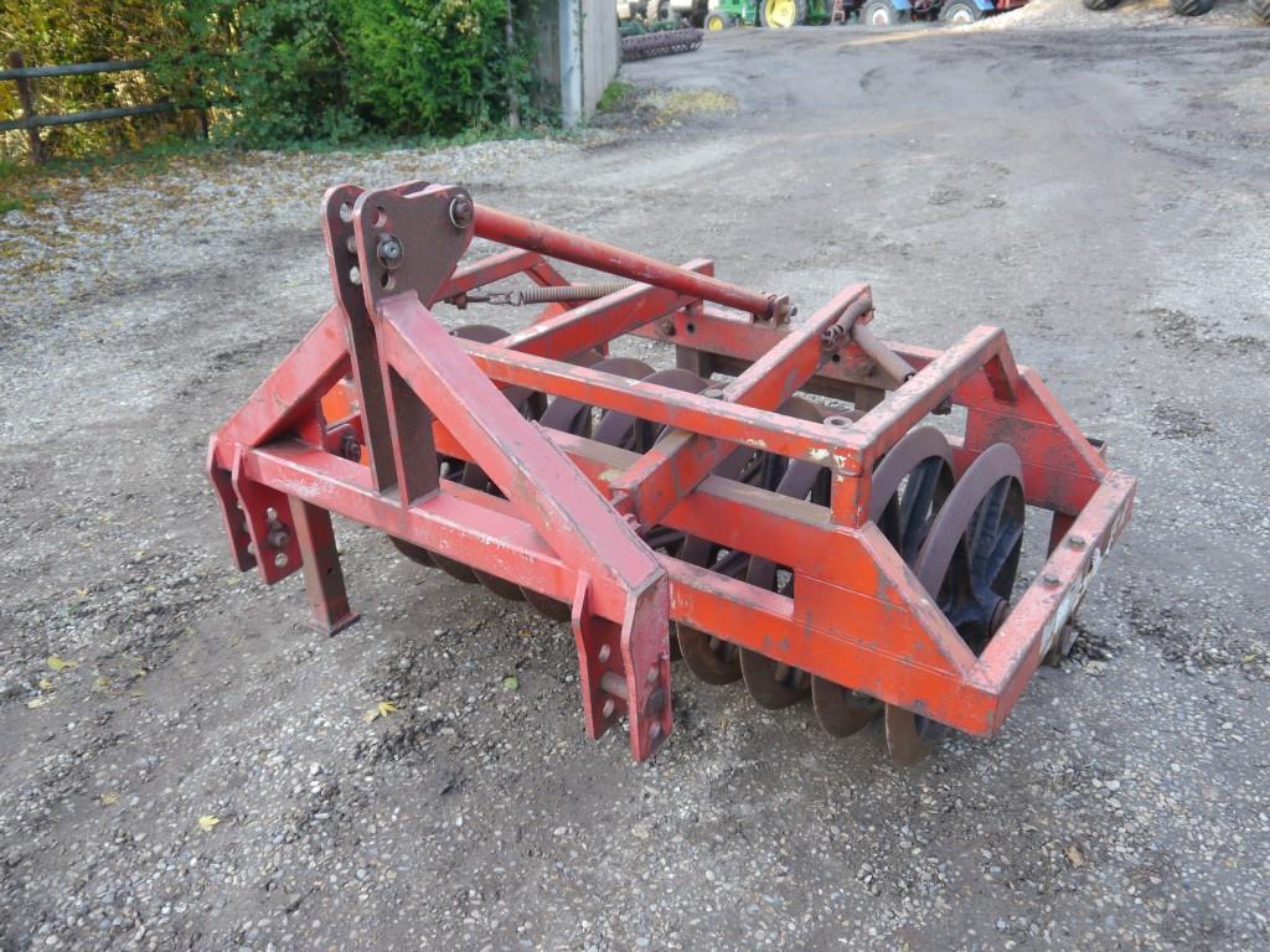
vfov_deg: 49.7
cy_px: 476
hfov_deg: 63.4
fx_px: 1027
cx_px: 635
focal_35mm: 28
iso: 250
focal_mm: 14
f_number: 3.5
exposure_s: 1/60
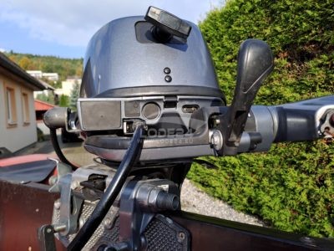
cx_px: 167
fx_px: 241
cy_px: 126
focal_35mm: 25
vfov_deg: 54.9
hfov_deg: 69.4
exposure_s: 1/570
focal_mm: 4.65
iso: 32
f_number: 1.8
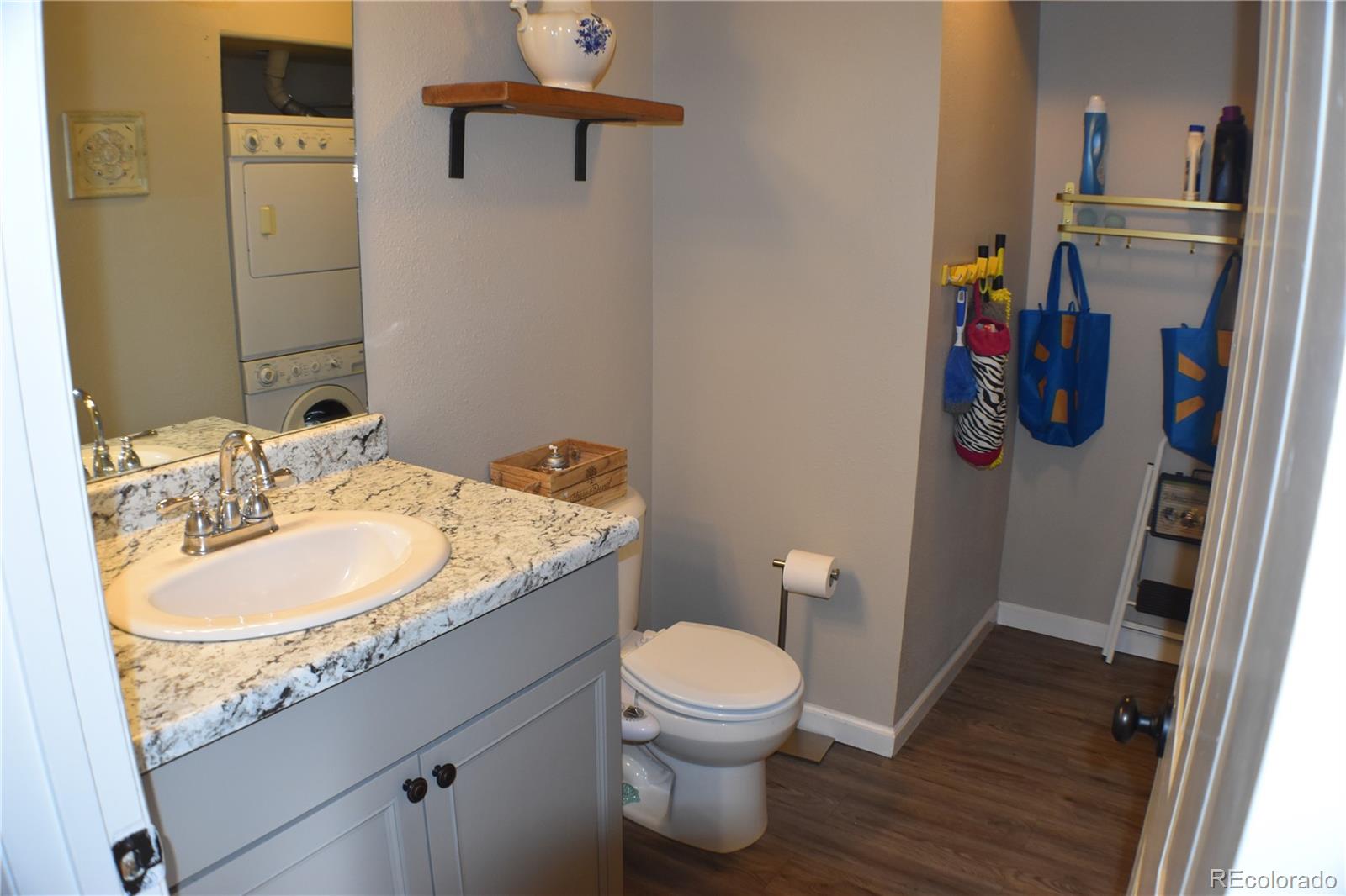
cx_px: 673
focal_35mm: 34
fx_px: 1290
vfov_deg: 38.3
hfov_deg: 55.1
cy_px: 448
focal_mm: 23
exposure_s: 1/100
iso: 800
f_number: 5
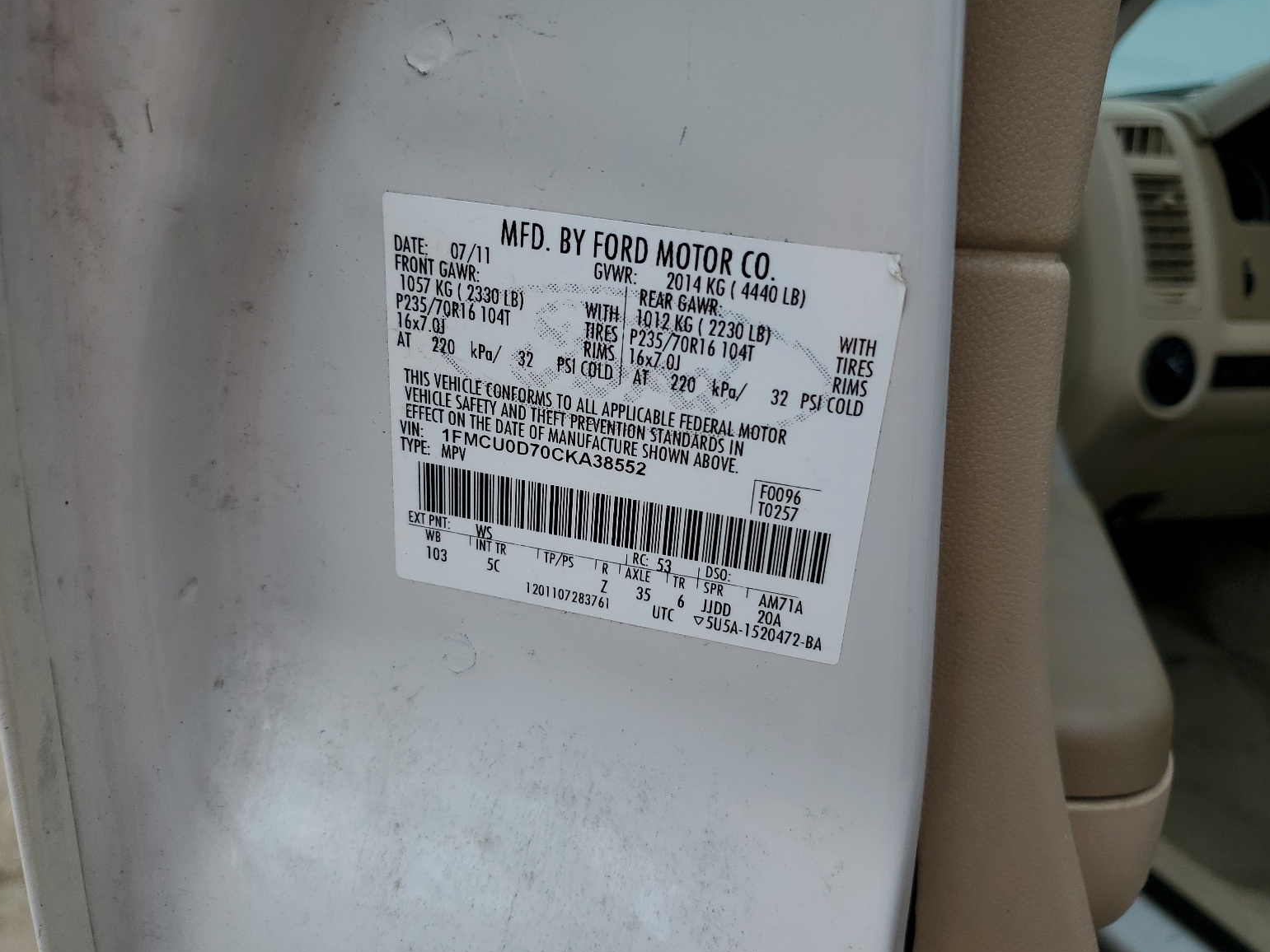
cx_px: 646
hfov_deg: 65.3
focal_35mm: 27
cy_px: 475
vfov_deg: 51.4
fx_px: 991
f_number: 1.5
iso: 50
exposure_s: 1/3333
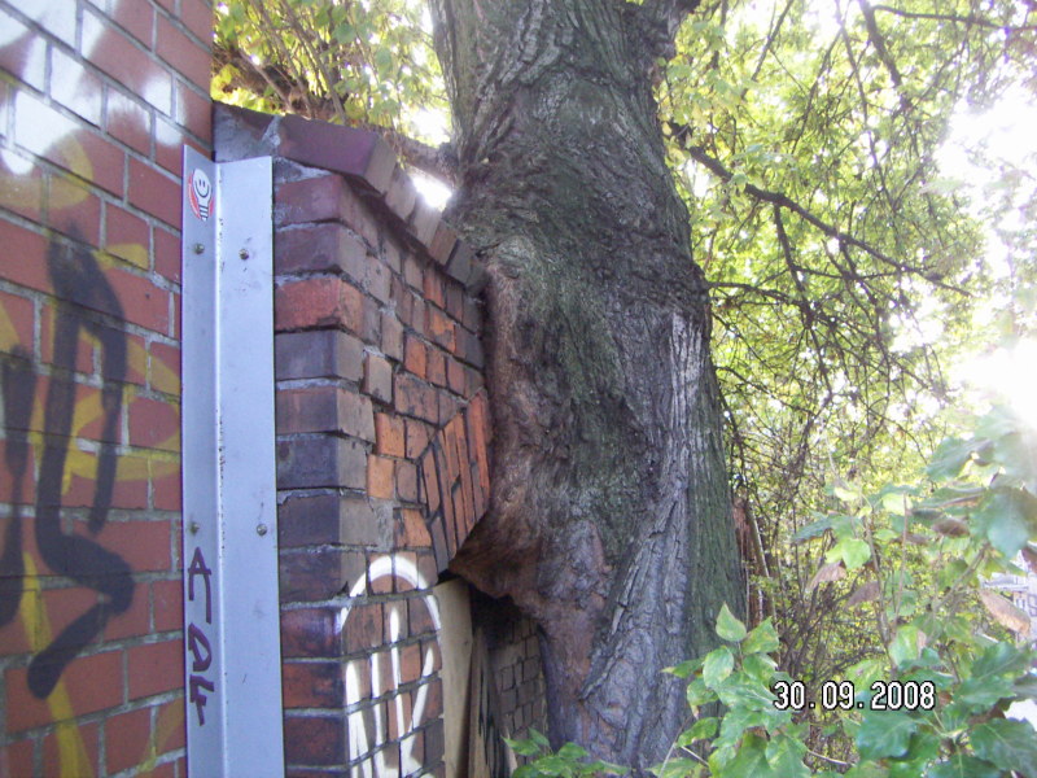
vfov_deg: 39.7
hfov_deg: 51.4
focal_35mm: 36
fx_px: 1078
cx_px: 518
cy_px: 389
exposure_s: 1/50
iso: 200
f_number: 2.8
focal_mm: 4.7
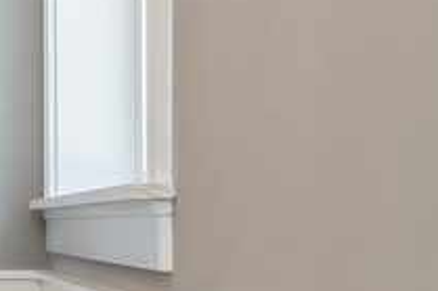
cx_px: -1044
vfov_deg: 9.6
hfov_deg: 9.5
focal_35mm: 142
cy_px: 197
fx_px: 1724
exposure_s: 1/6
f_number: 8
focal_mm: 18.5
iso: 200
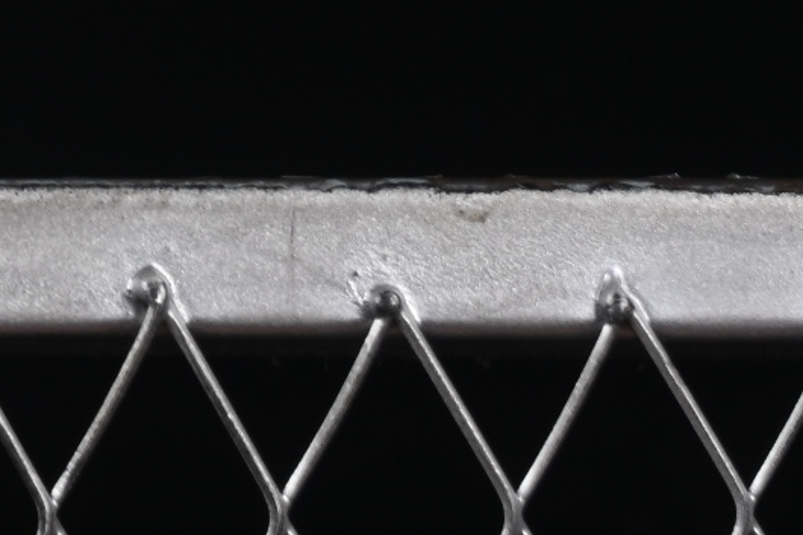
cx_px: -1235
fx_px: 8785
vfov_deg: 3.4
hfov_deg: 5.1
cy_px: -708
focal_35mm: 394
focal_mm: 50
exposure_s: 1/80
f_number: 8
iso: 160
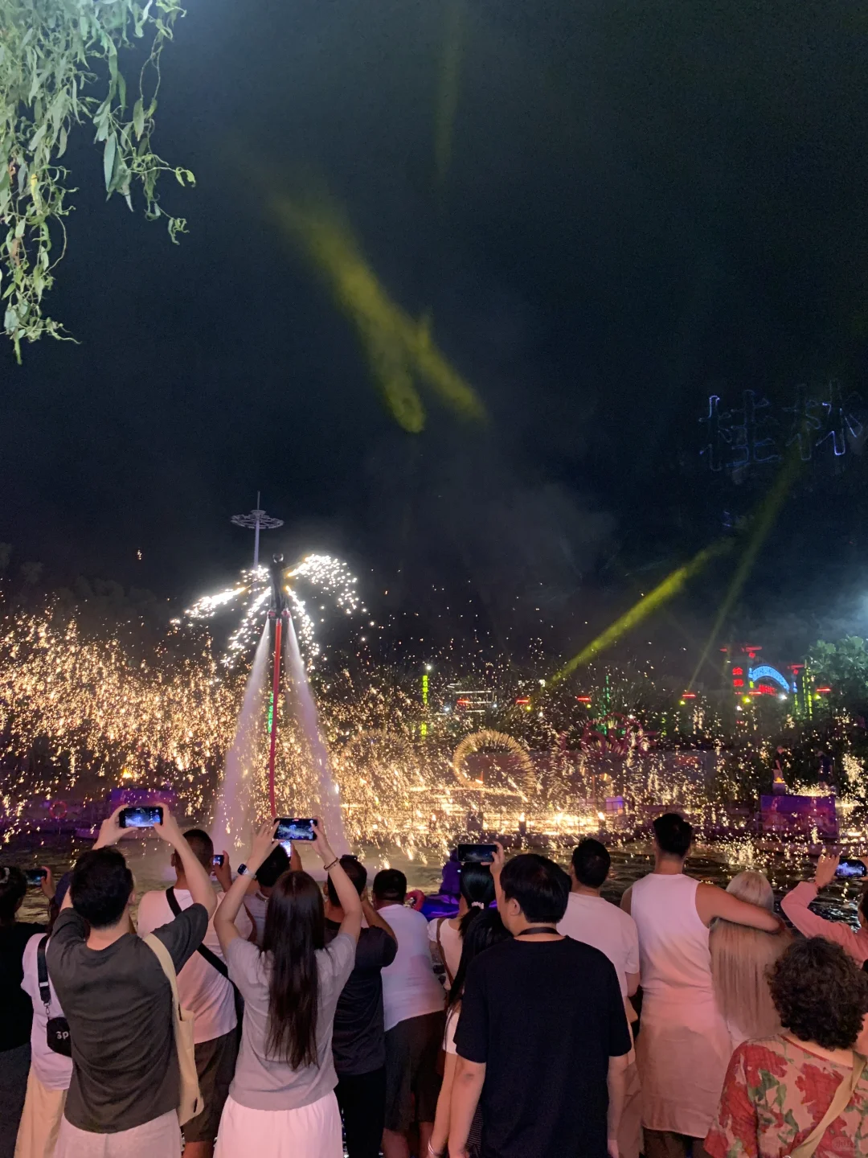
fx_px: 869
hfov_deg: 53.1
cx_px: 434
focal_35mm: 26
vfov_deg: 67.3
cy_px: 579
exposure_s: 1/33
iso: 250
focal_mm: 4.25
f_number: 1.8
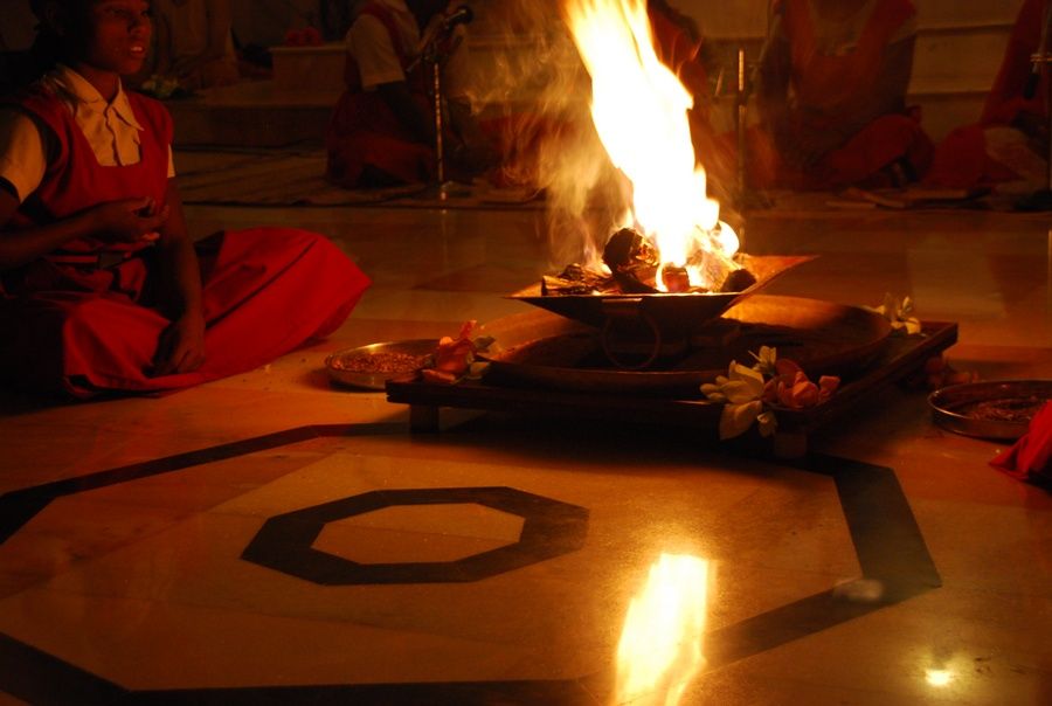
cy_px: 353
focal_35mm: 66
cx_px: 526
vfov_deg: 20.7
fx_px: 1932
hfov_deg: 30.5
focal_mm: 44
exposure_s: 1/10
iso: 800
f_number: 4.8
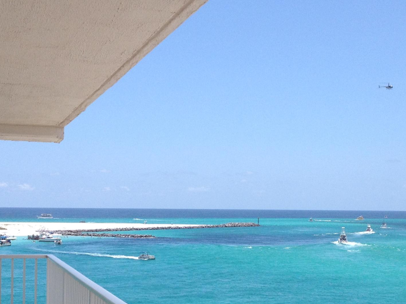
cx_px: 228
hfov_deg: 26.3
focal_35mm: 74
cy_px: 221
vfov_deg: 19.8
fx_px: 868
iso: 50
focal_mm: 4.28
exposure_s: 1/2404
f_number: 2.4
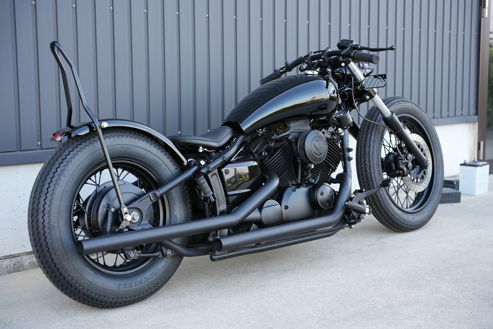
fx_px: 708
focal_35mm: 52
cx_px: 246
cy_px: 164
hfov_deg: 38.4
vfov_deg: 26.2
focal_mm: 51.7
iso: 160
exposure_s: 1/60
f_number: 4
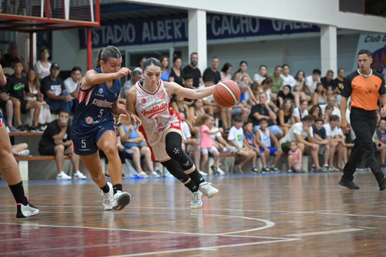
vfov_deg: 11.4
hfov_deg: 17.1
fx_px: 1286
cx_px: 193
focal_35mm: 120
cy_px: 128
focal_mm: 120
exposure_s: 1/1000
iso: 5000
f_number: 4
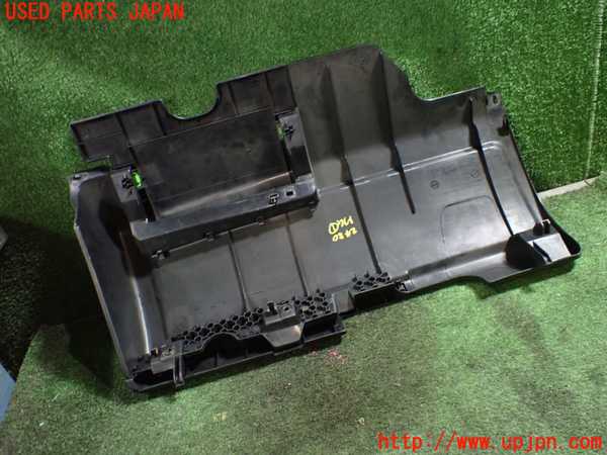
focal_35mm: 30
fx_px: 526
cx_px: 304
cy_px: 228
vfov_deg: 46.8
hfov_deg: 60.0
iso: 800
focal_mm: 5.4
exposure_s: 1/50
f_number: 2.3
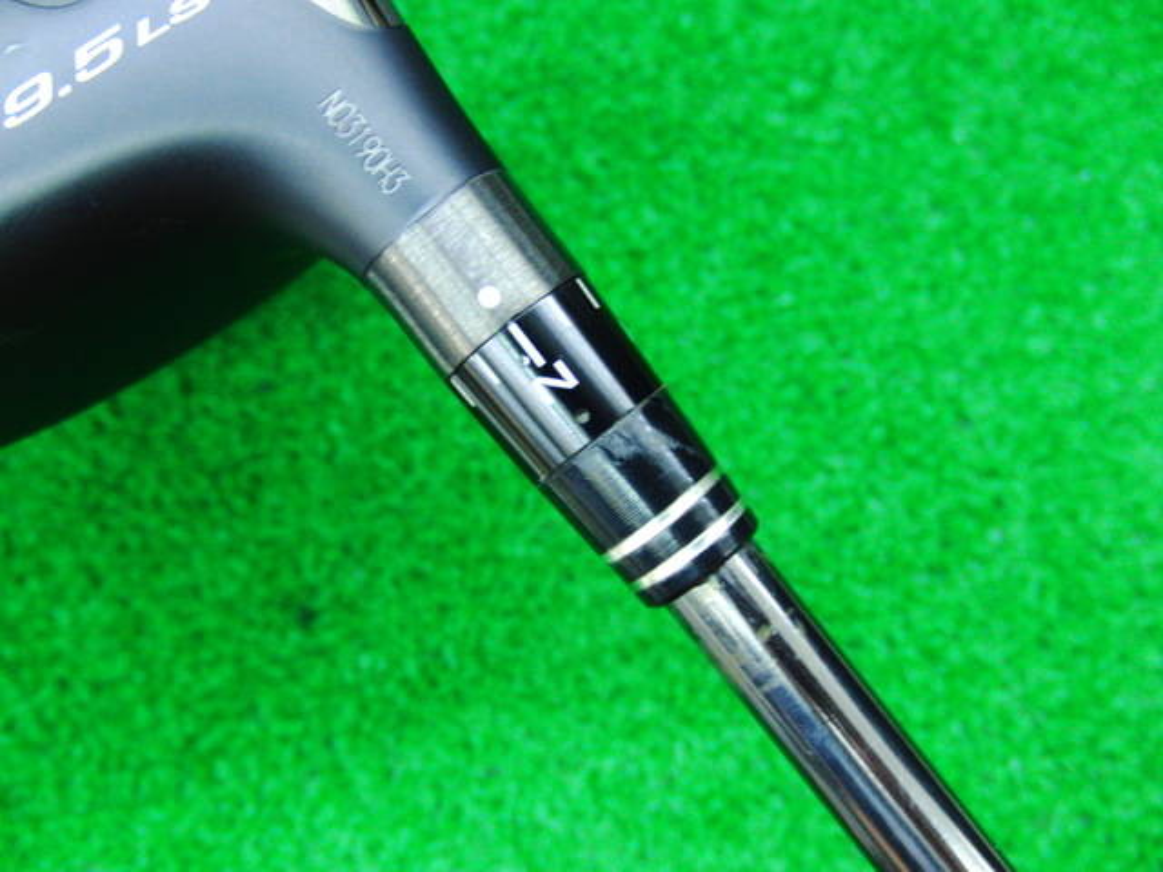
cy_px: 436
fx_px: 1243
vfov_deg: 38.7
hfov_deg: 50.1
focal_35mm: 37
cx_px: 582
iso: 400
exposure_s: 1/15
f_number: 3.6
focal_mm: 6.42
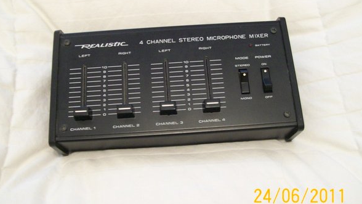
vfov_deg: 29.7
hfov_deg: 50.5
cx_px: 181
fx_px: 384
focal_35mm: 40
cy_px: 92
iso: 160
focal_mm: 6
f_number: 2.7
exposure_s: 1/9.65
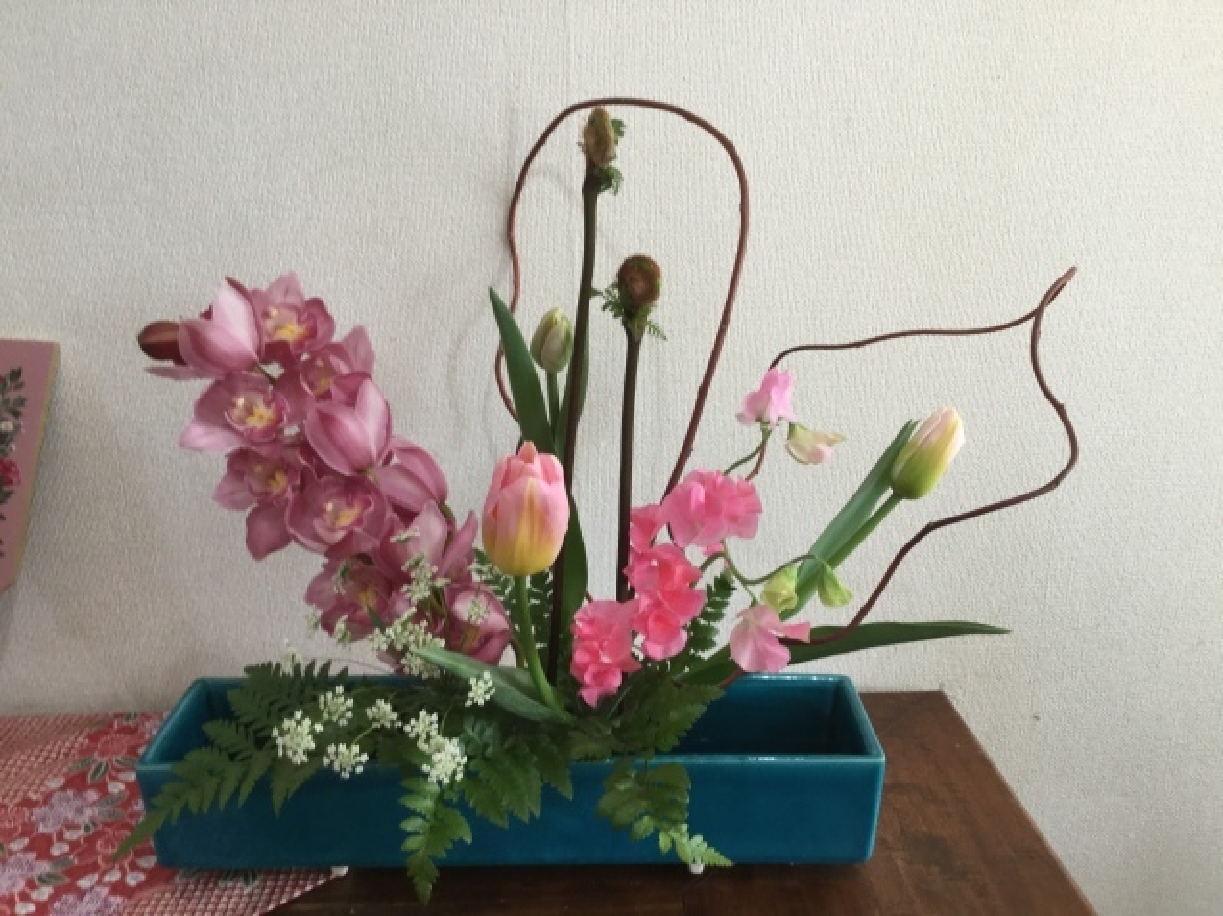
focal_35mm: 31
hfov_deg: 58.4
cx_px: 612
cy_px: 458
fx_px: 1095
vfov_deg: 45.4
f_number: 2.4
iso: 50
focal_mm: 3.3
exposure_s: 1/30
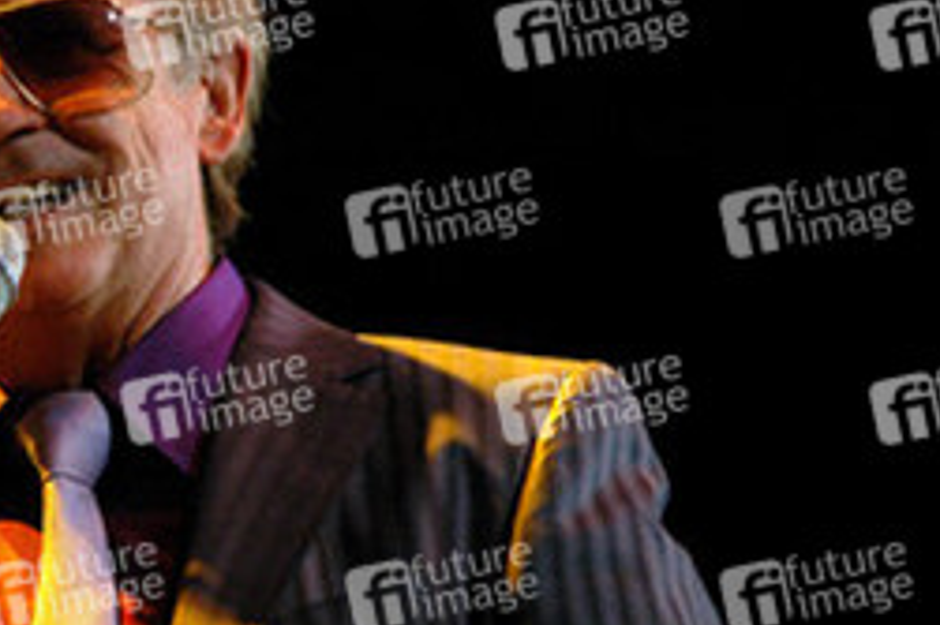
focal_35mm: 229
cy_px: 307
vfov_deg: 6.0
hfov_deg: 9.0
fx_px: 5973
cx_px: 118
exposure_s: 1/80
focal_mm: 85
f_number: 4.5
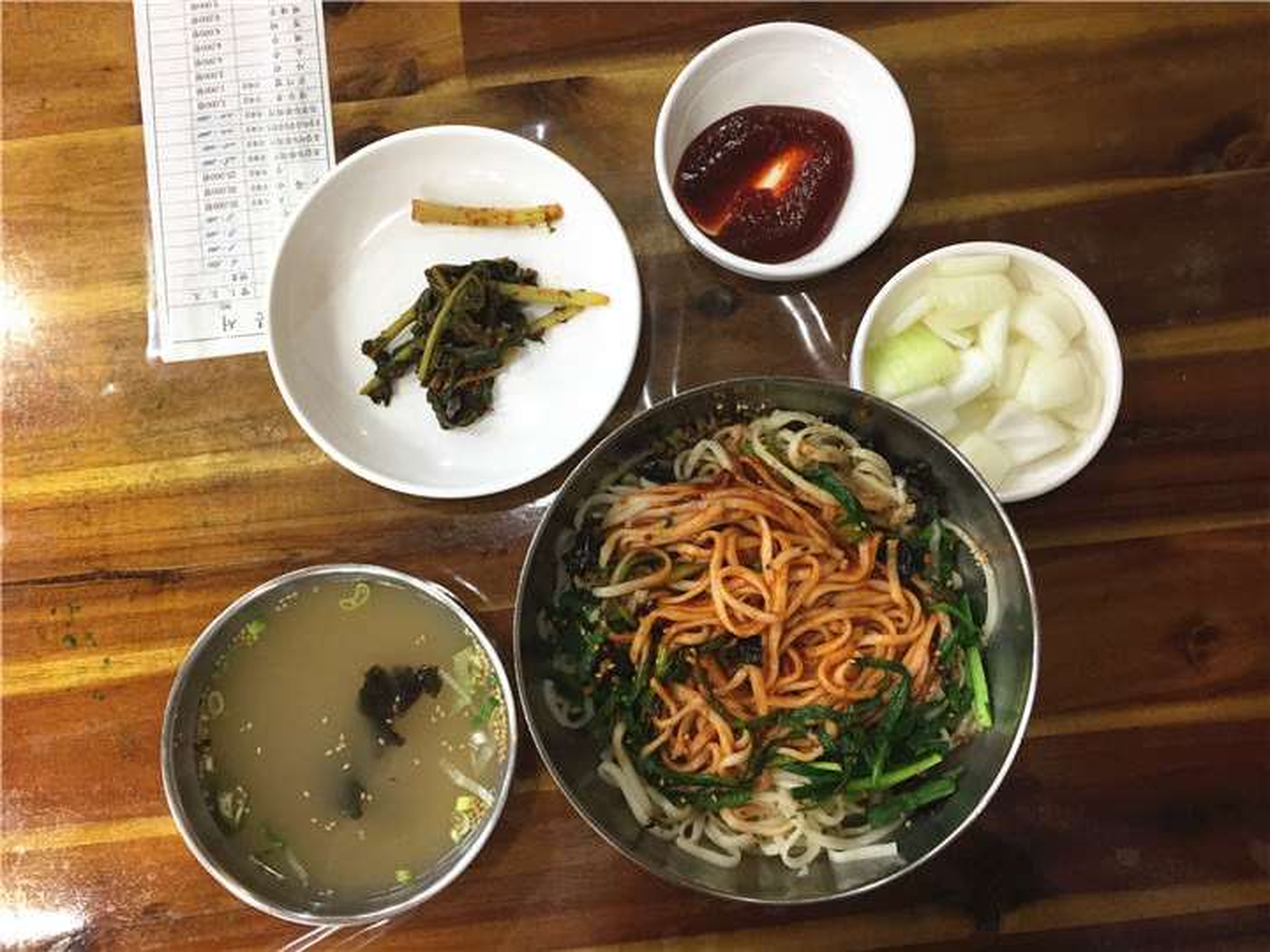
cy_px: 476
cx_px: 635
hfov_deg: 61.7
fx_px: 1064
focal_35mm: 29
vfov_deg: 48.2
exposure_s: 1/30
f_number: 2.2
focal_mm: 4.15
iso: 125
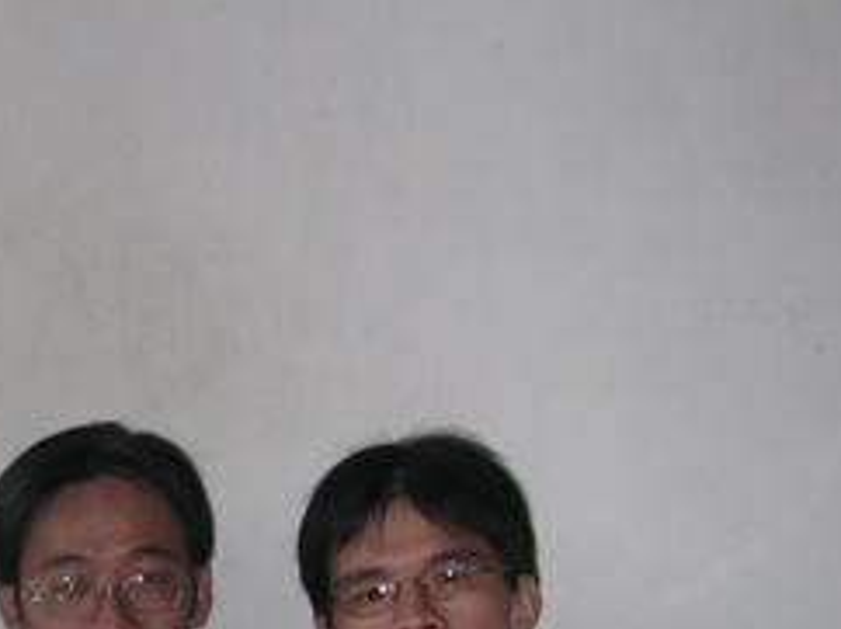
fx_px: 2379
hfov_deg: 19.2
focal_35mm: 98
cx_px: -108
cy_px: 799
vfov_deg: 14.5
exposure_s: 1/60
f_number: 2.7
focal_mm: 5.6
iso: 100
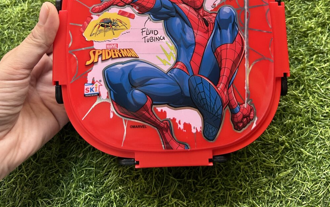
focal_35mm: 37
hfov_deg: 52.7
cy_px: 18
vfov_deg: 32.6
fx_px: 333
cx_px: 165
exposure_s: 1/60
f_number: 1.5
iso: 125
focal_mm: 5.7
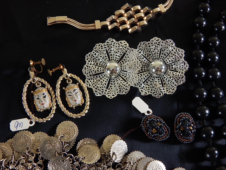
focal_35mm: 43
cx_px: 113
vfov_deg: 33.6
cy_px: 85
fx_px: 281
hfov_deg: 43.9
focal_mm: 7.7
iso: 125
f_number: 3.6
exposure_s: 1/30
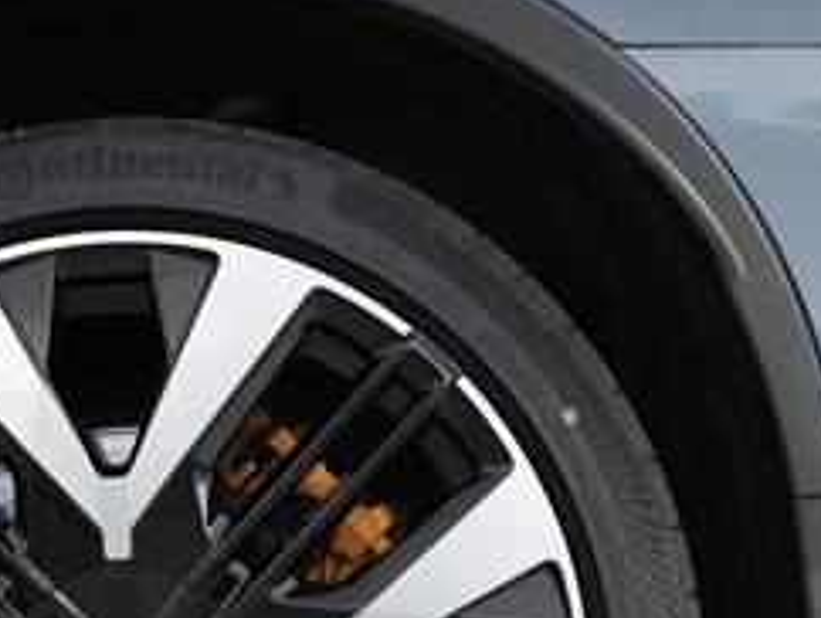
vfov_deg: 21.0
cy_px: 706
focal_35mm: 66
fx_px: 1567
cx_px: 136
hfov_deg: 28.6
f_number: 2.8
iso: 4000
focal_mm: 26
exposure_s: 1/160
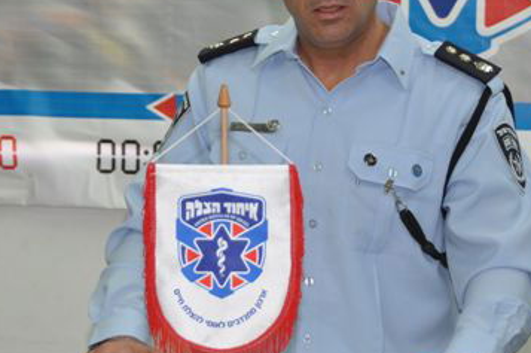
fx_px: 2062
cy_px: 132
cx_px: 266
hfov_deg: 14.7
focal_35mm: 140
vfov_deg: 9.8
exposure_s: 1/80
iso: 400
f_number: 4.8
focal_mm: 52
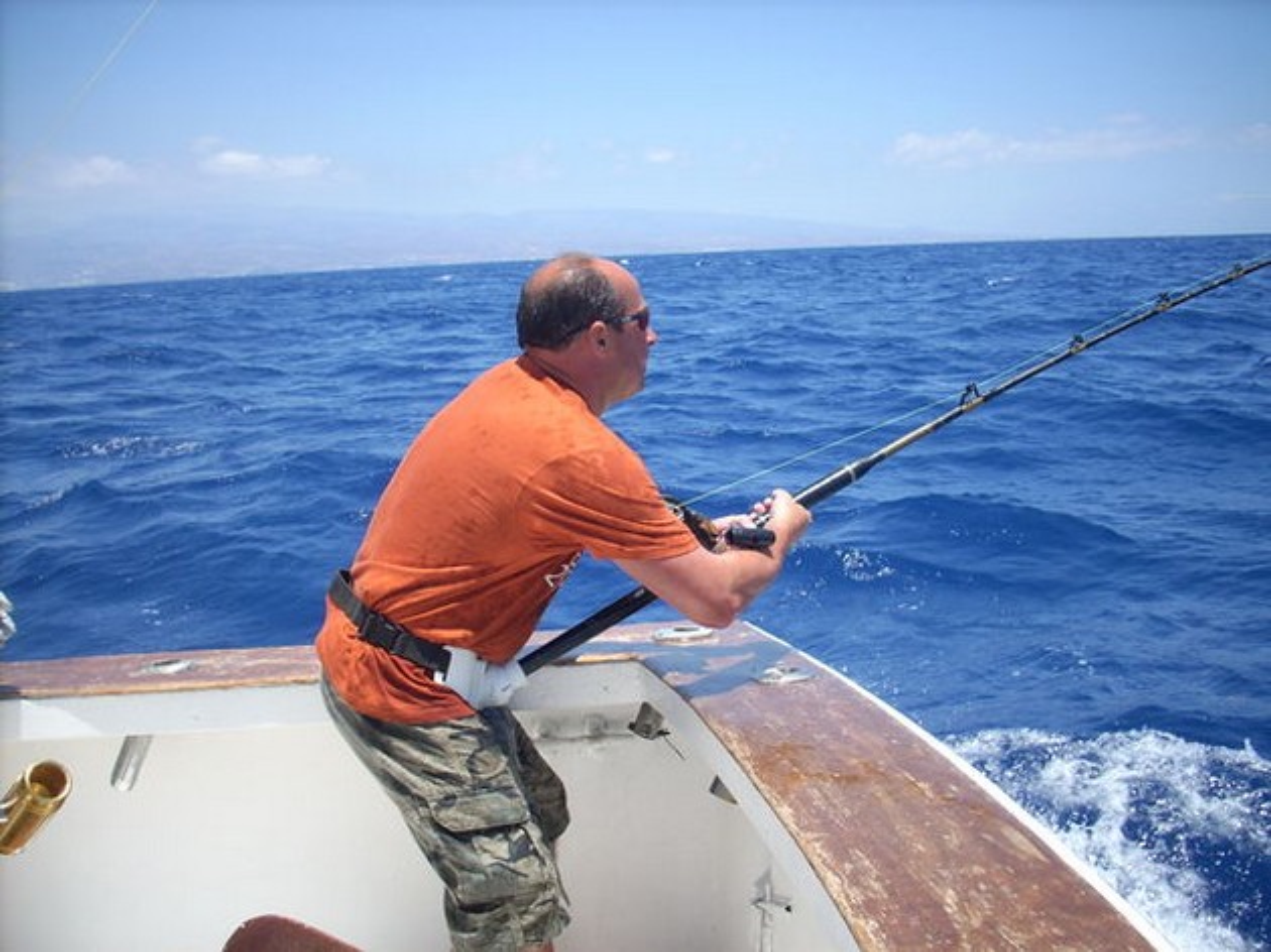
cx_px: 636
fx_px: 1358
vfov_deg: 38.6
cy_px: 476
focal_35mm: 37
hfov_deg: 50.2
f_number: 5.6
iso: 64
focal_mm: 6.2
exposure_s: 1/185
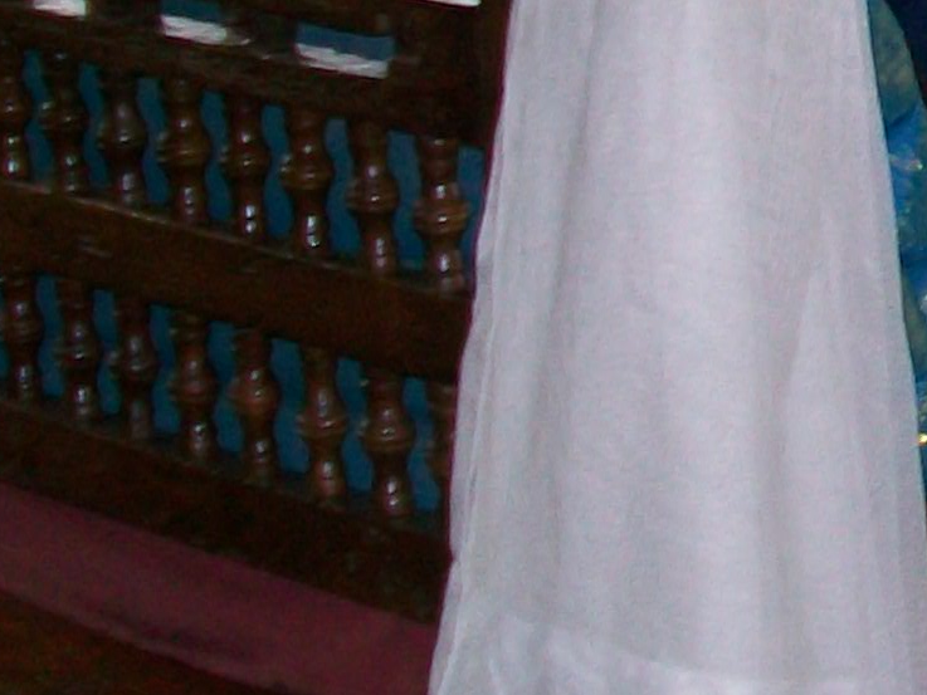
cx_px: 1825
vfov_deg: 9.0
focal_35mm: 159
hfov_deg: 11.3
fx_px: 4259
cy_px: -426
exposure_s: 1/125
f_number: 2.8
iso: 64
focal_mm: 5.7
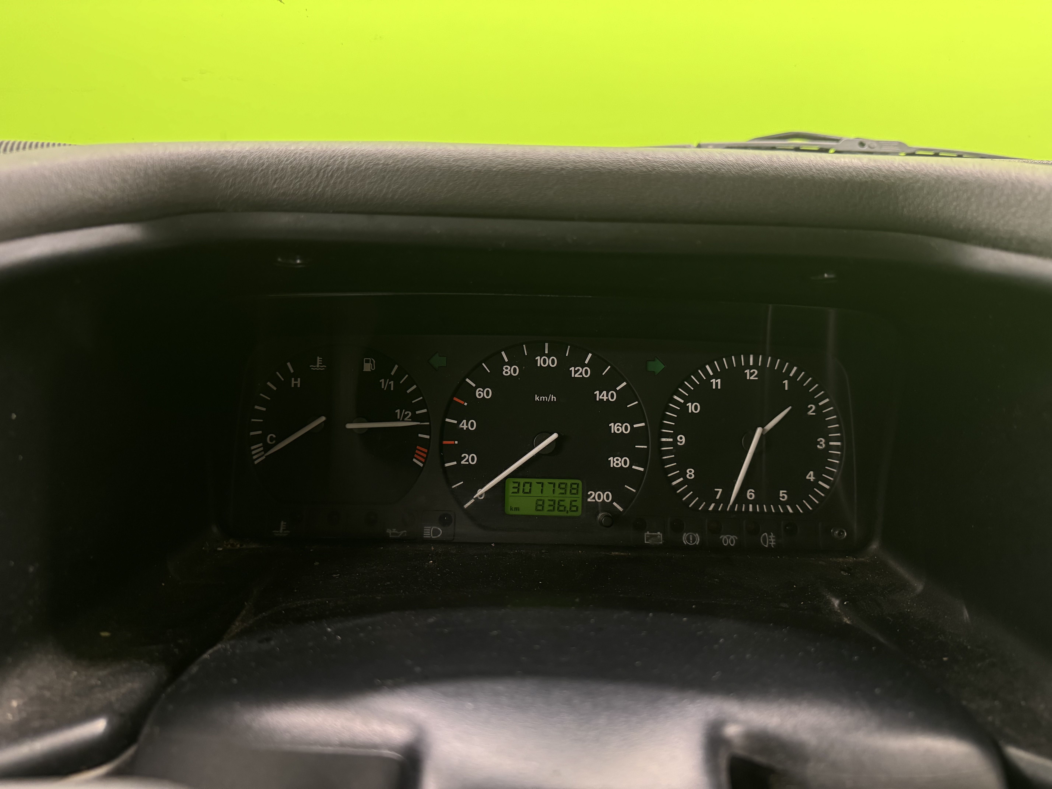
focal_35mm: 24
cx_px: 526
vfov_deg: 56.8
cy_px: 394
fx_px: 729
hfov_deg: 71.6
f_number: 1.78
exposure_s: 1/50
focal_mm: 6.76
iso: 640
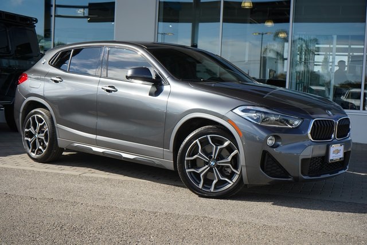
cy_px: 122
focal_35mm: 49
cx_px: 184
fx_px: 500
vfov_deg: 27.5
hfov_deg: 40.3
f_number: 8
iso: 1000
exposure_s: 1/2000
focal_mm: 49
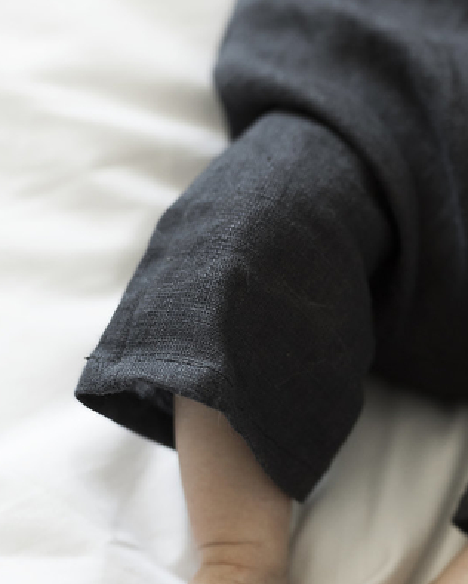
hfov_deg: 14.3
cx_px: 432
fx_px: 1850
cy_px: 259
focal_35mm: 107
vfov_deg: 17.9
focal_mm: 50
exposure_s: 1/250
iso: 500
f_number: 1.8
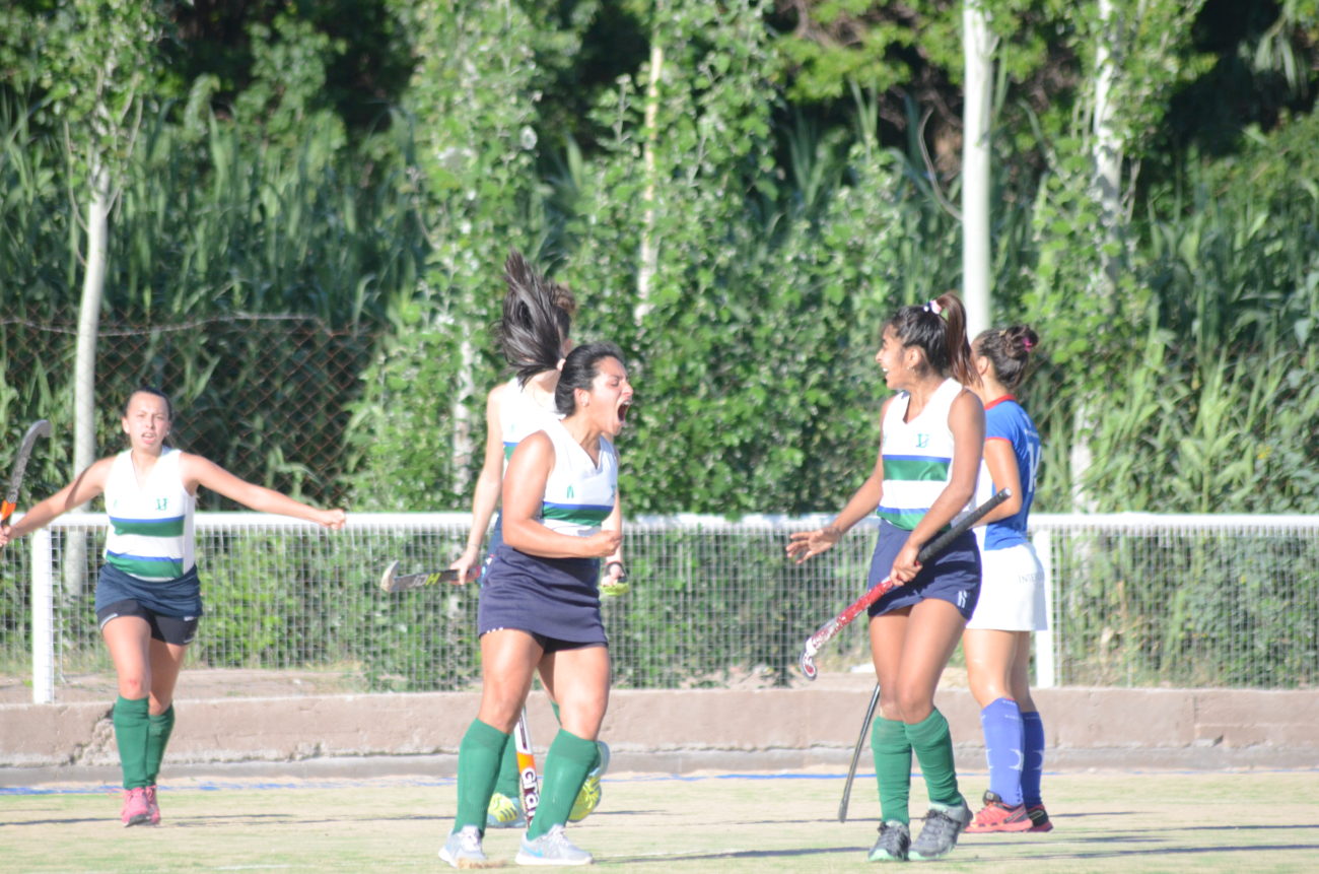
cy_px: 437
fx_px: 13162
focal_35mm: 360
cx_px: 660
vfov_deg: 3.8
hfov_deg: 5.7
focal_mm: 240
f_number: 5.3
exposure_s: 1/3200
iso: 1600
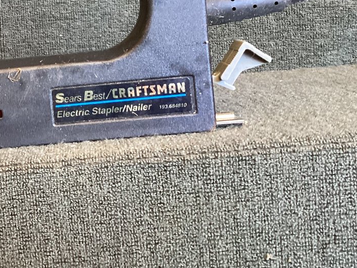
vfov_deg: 21.6
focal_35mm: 67
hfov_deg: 27.3
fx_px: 691
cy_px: 43
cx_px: 0
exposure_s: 1/60
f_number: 2.4
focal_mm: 3.3
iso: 250
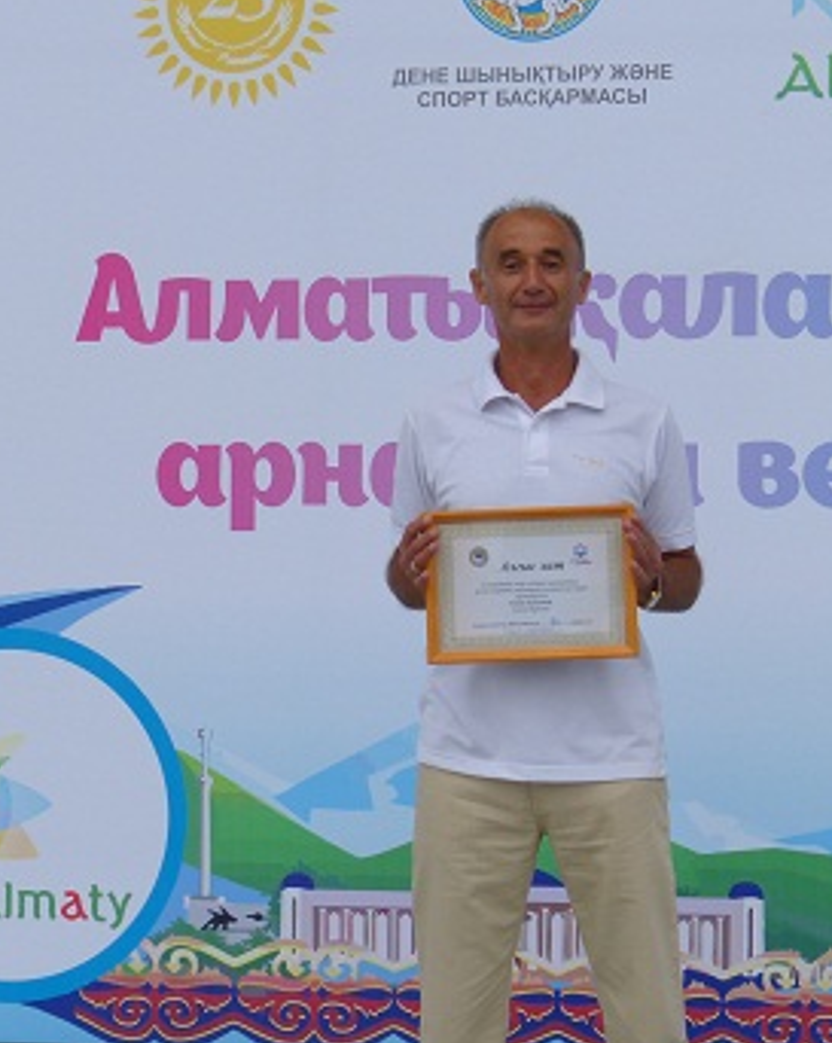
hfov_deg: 23.5
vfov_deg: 29.6
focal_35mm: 64
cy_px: 604
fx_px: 1973
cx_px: 646
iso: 100
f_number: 4
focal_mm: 6.2
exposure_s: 1/640
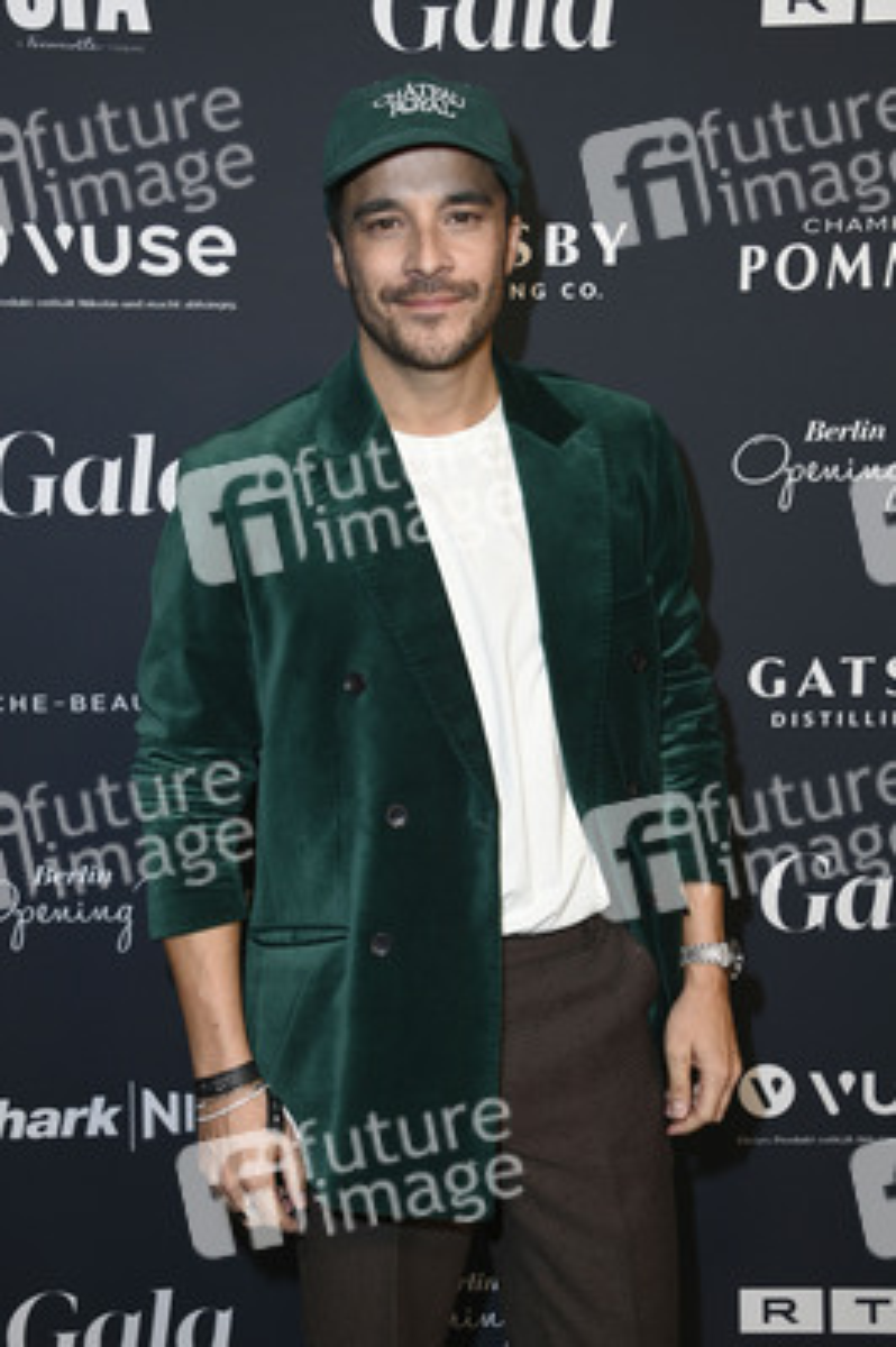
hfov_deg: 26.9
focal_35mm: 50
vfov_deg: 39.6
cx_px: 448
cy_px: 674
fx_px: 1870
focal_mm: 50
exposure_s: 1/250
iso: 800
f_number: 6.3
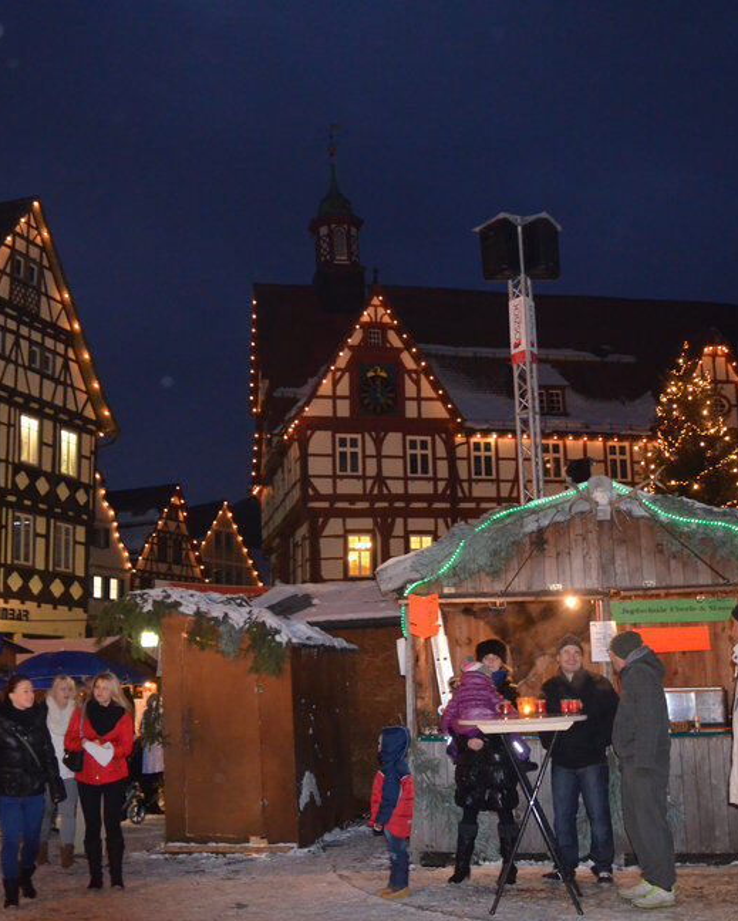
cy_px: 459
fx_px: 1064
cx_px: 274
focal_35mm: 39
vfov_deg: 46.8
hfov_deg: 38.0
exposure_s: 1/60
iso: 3200
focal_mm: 18
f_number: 3.5
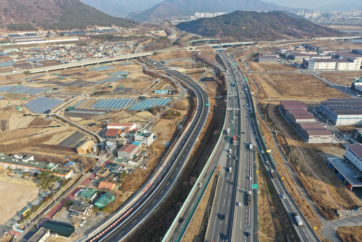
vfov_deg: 46.4
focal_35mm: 28
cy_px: 121
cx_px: 181
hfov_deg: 65.5
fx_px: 282
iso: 100
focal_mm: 10.26
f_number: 5
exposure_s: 1/320
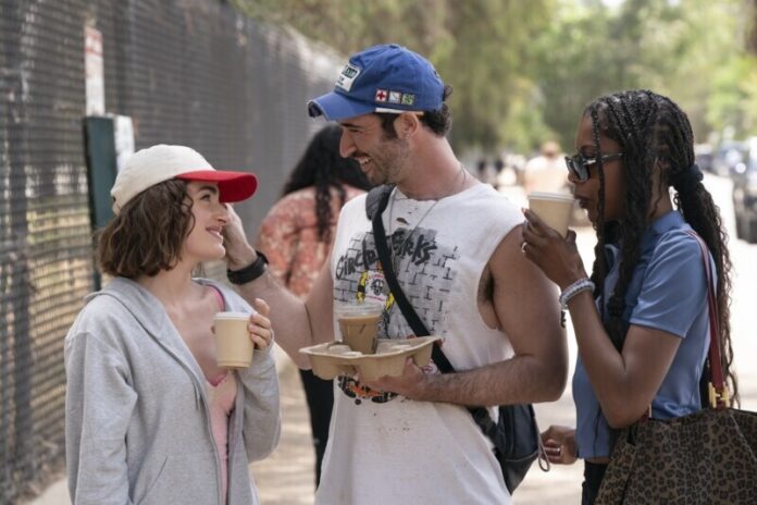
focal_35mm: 143
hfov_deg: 14.3
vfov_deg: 9.6
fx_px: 3007
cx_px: 378
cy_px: 252
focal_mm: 143
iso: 800
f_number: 7.1
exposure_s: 1/640
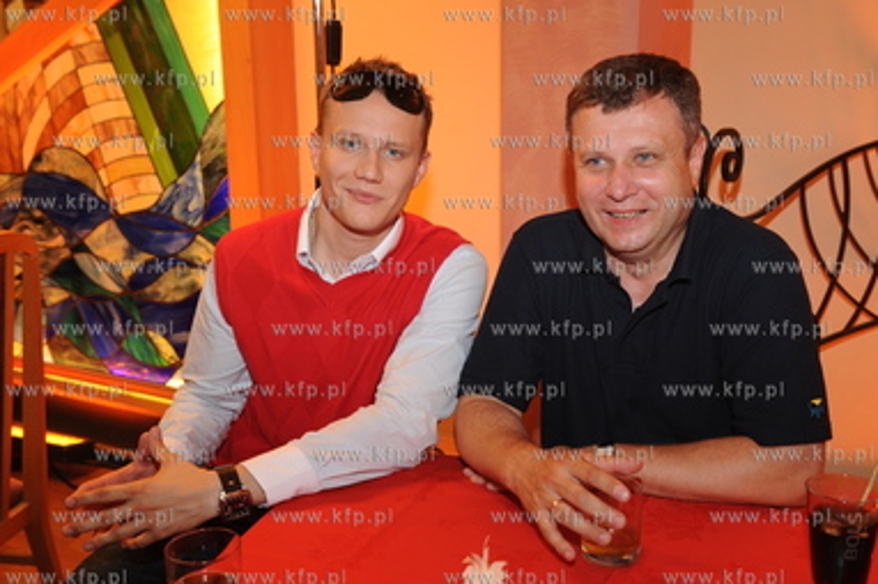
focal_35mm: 44
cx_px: 455
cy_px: 297
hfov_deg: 44.5
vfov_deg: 30.5
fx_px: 1072
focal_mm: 42
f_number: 5.6
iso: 800
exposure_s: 1/80
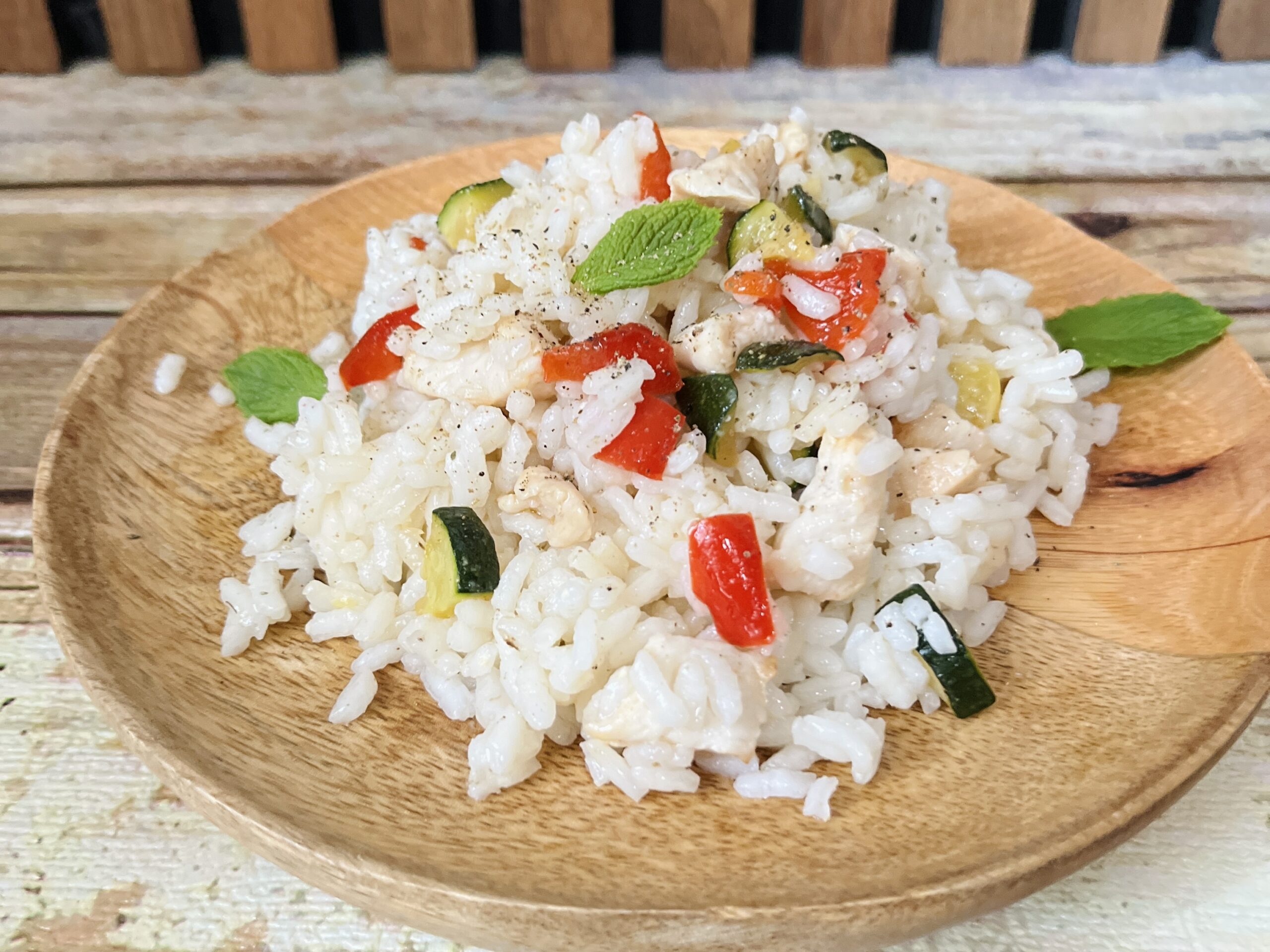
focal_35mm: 26
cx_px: 635
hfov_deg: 67.3
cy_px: 476
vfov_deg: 53.1
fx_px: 954
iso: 500
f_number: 1.6
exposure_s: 1/60
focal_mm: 5.1
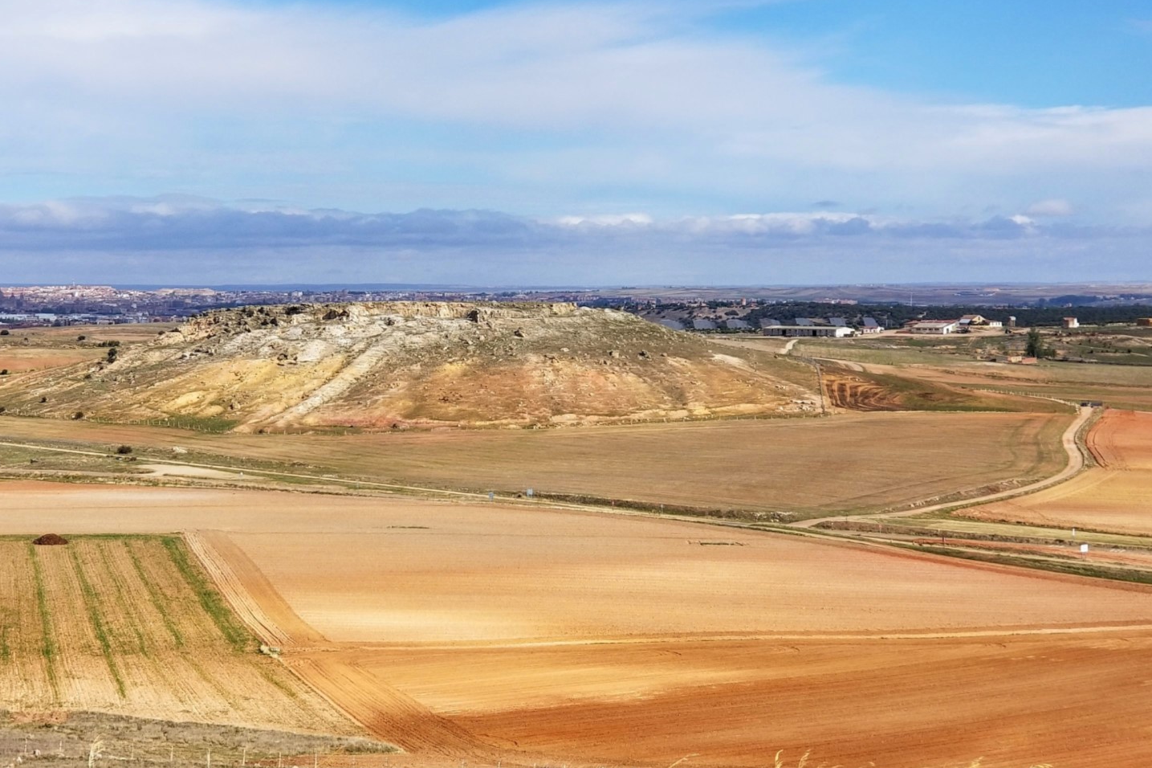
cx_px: 385
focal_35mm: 76
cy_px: 419
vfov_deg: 17.9
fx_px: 2431
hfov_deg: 26.5
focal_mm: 6
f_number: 2.4
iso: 25
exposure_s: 1/1081
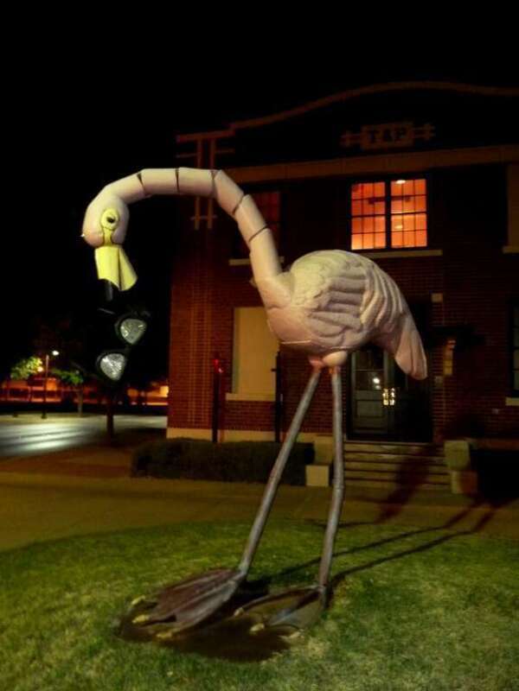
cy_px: 346
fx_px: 500
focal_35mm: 25
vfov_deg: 69.4
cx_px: 260
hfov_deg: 54.9
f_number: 3.3
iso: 800
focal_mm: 4.1
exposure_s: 1/2
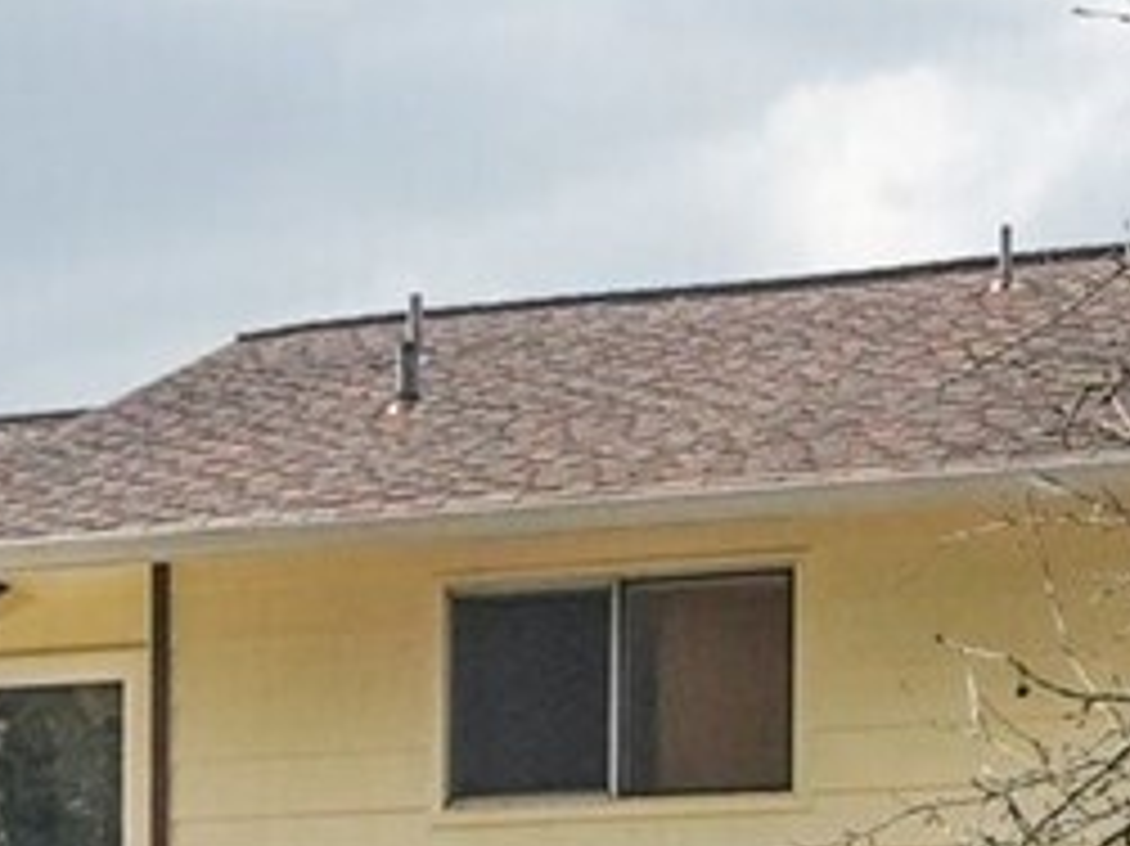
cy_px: 1415
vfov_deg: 13.1
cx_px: 146
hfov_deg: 18.6
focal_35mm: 104
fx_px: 3393
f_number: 8
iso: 1600
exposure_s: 1/1250
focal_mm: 16
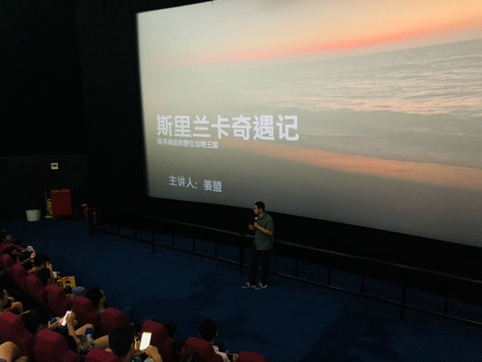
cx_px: 241
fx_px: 390
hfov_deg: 63.4
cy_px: 181
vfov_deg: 49.7
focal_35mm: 28
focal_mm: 4
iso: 640
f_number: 1.8
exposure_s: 1/25
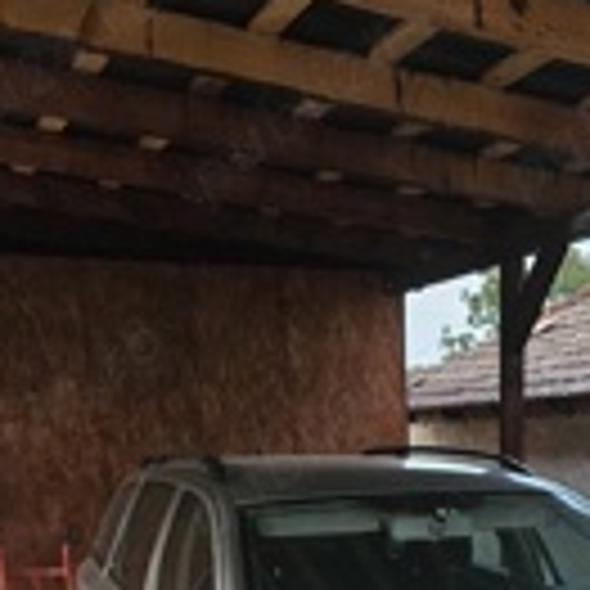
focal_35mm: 62
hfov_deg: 27.1
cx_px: 491
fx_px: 1196
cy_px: 851
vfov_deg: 23.1
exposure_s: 1/100
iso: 1000
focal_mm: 5.4
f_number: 1.8
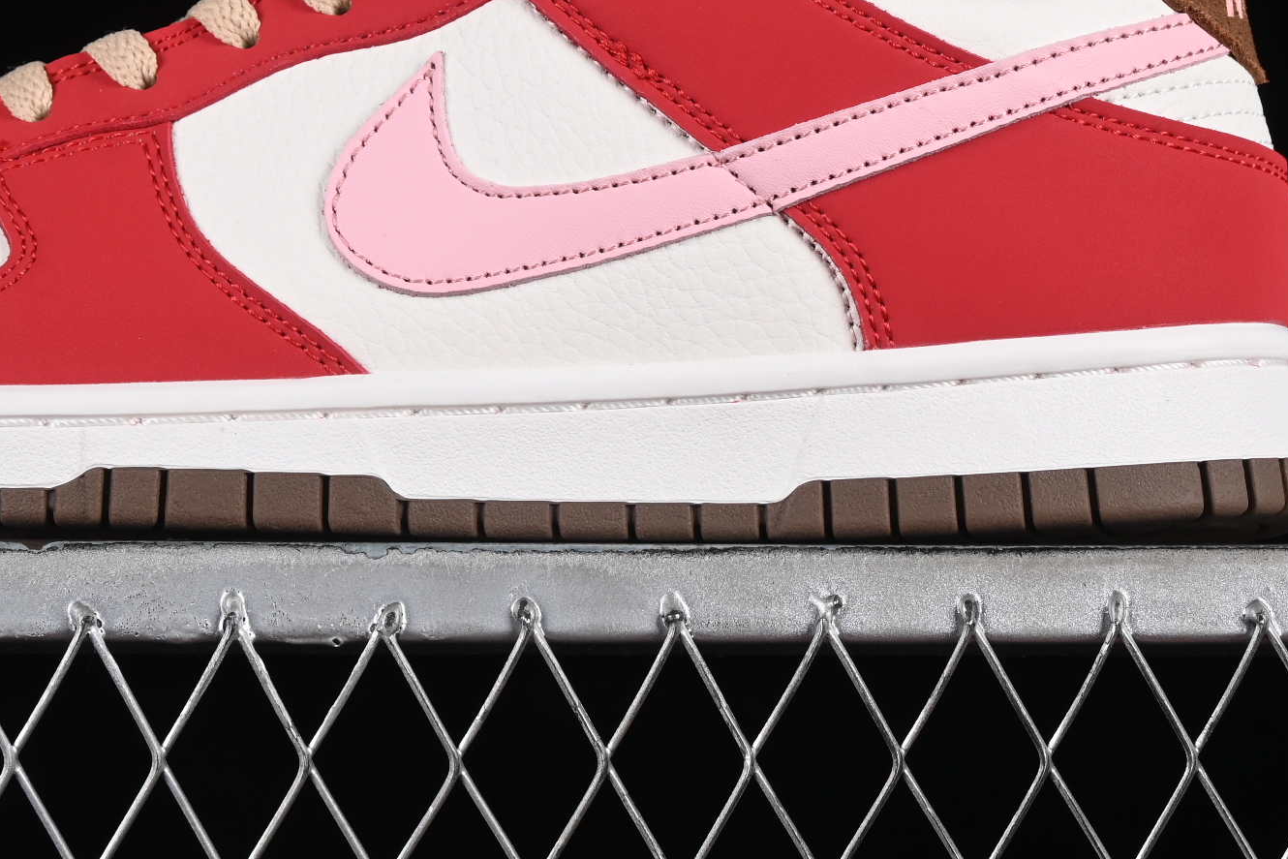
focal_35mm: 157
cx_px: 433
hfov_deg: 13.1
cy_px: -24
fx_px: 5617
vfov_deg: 8.7
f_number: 8
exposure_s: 1/80
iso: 160
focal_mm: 50
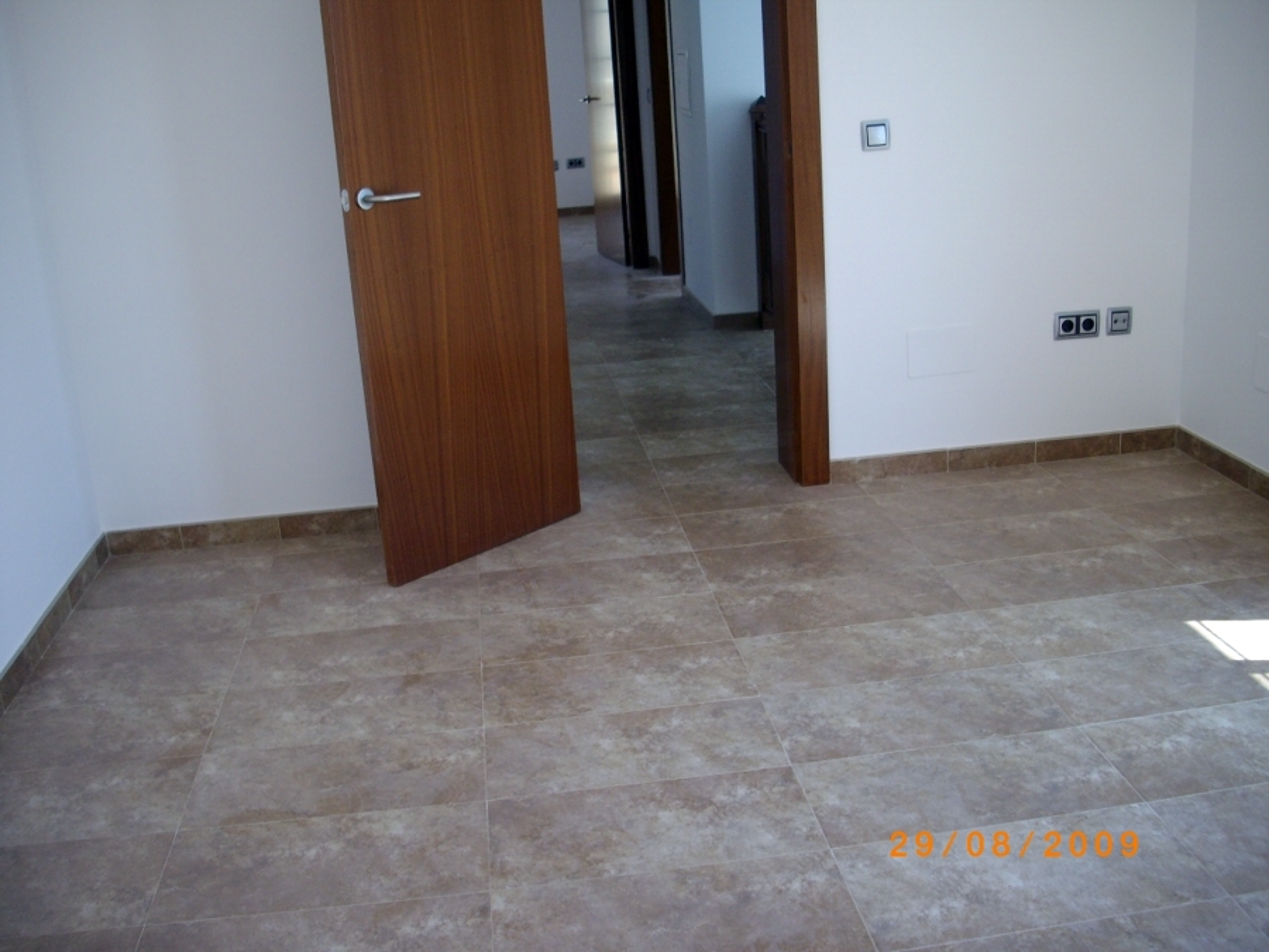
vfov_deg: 38.7
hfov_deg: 50.1
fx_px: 1356
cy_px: 476
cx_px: 634
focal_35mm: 37
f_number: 2.8
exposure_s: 1/125
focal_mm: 6.2
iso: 93
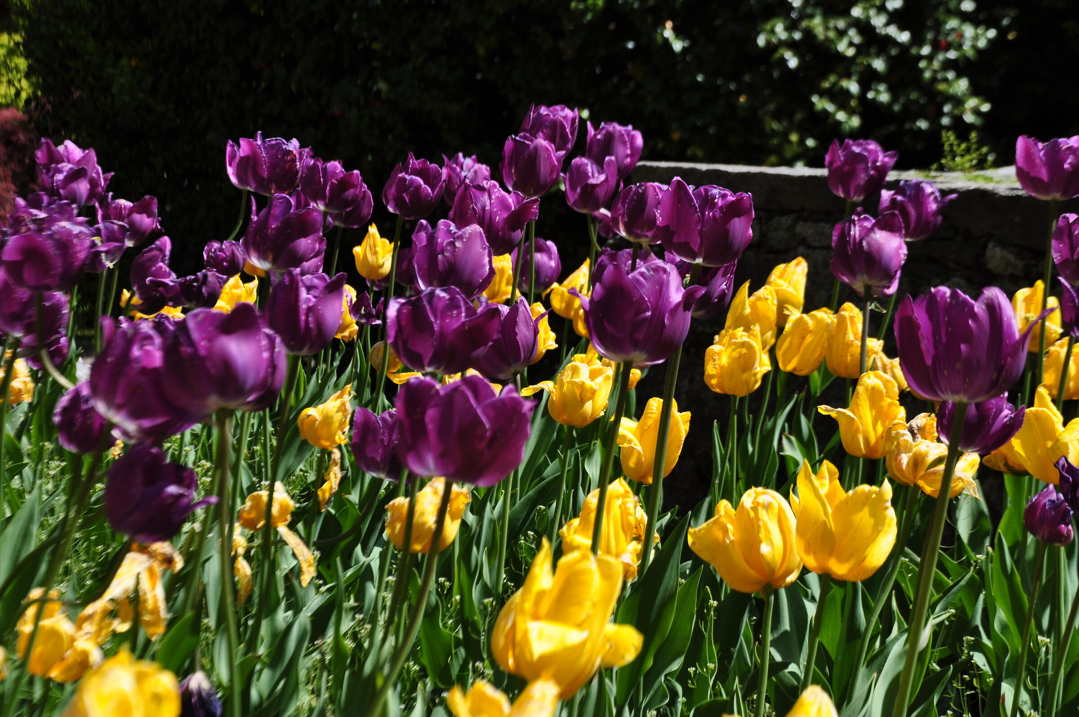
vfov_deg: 13.0
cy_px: 358
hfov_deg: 19.5
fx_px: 3143
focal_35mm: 105
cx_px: 540
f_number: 11
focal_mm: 70
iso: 200
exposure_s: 1/350
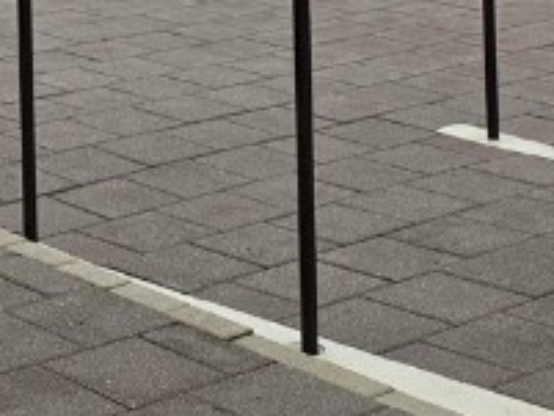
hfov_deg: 16.2
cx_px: -96
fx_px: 1874
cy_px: -328
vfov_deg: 11.7
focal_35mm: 117
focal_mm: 6.3
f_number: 1.7
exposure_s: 1/2745
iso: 80
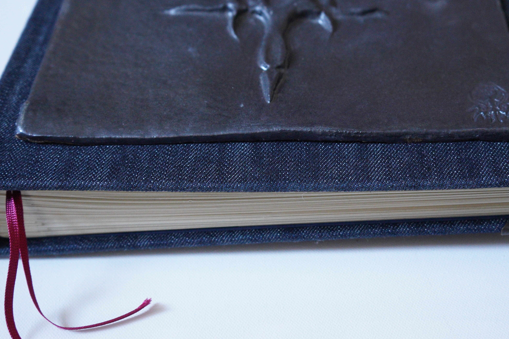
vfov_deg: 26.0
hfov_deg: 38.2
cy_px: 164
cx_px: 276
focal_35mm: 52
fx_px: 735
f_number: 4
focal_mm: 34
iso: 5000
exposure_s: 1/100
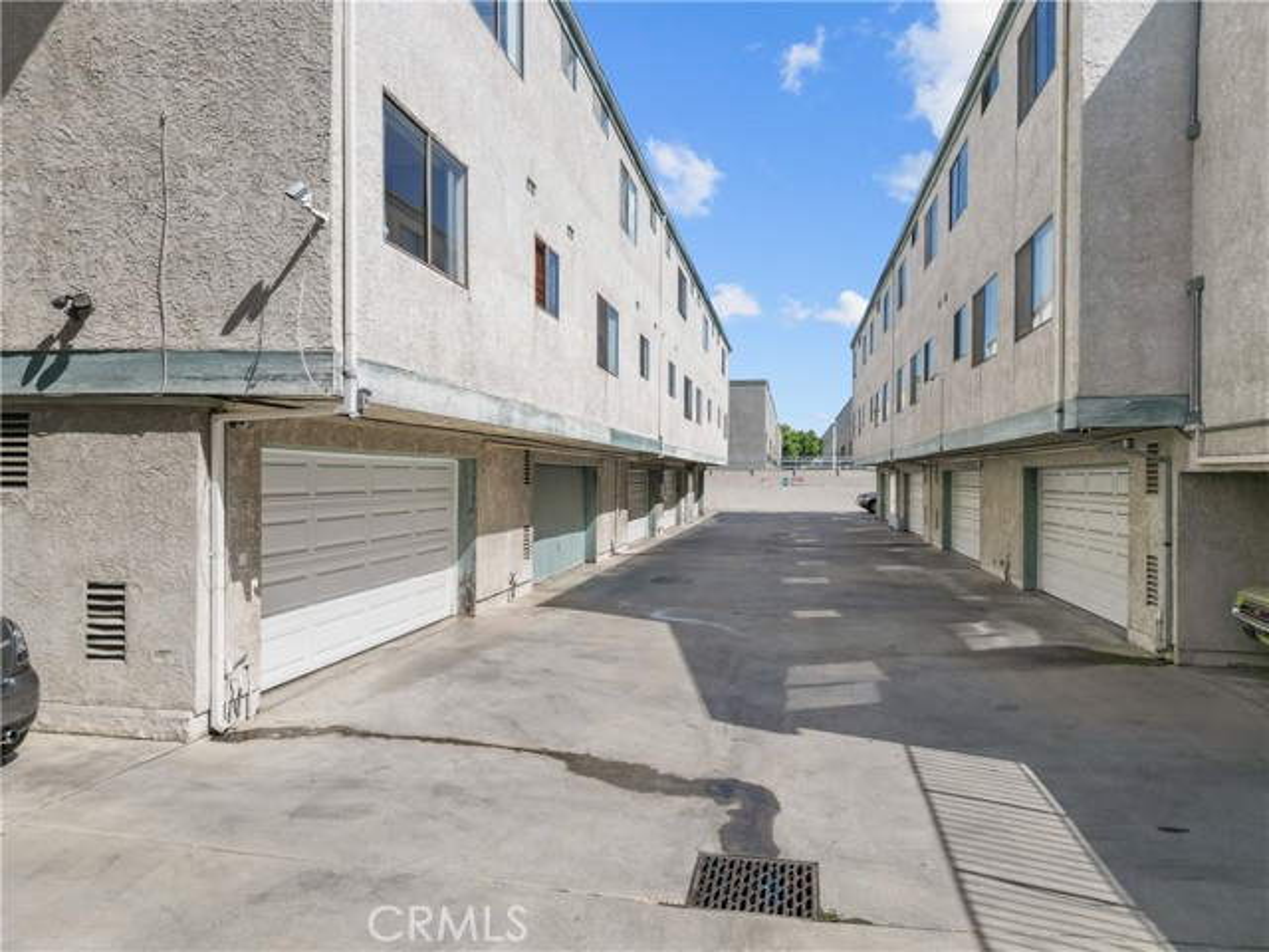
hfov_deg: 71.6
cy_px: 476
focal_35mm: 24
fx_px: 880
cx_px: 634
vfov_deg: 56.8
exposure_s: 1/3000
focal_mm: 6.72
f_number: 1.7
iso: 150
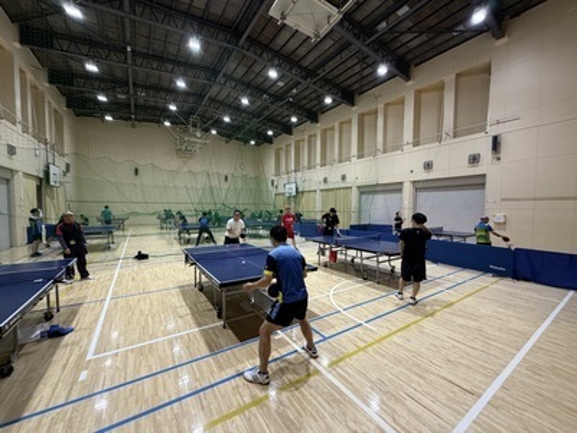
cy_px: 216
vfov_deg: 85.7
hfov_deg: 102.1
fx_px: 233
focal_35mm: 14
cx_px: 288
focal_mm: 2.22
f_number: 2.2
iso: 200
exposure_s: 1/100
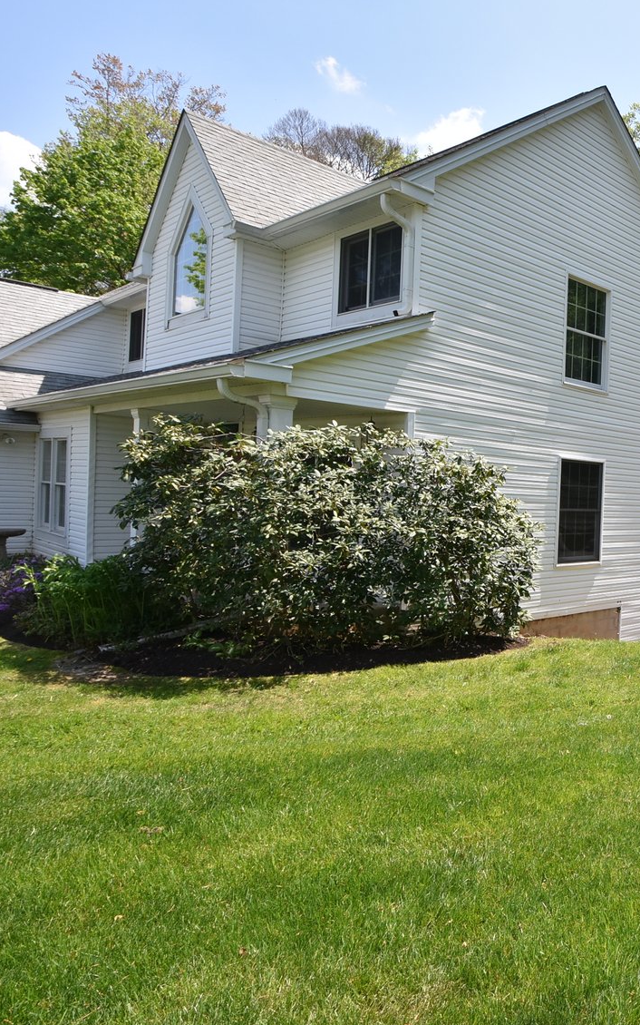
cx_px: 724
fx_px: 642
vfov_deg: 77.2
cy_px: 512
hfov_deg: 41.0
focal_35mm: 23
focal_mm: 10
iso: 320
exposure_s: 1/500
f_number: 8
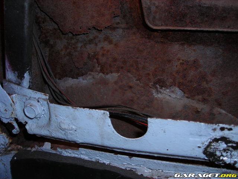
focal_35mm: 38
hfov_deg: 49.0
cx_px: 119
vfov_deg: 37.7
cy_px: 90
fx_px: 261
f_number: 3.2
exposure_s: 1/60.1
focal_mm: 6.3
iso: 50
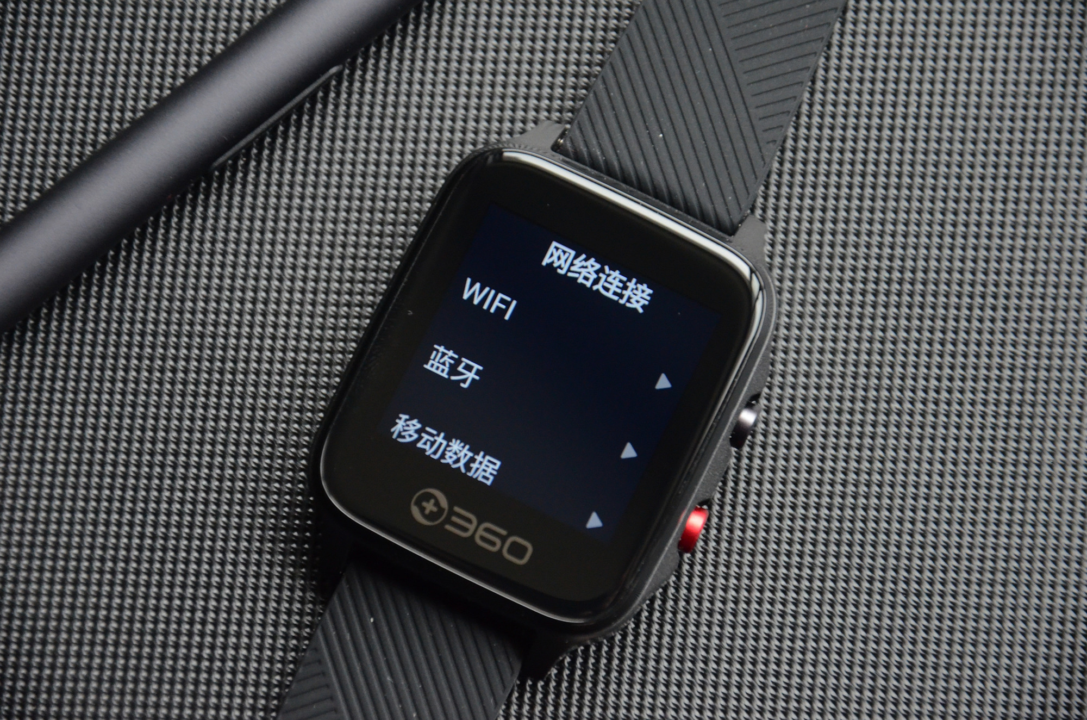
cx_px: 544
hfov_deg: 13.1
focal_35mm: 158
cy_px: 360
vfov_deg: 8.7
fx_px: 4745
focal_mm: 105
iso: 2500
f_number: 5.6
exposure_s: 1/125
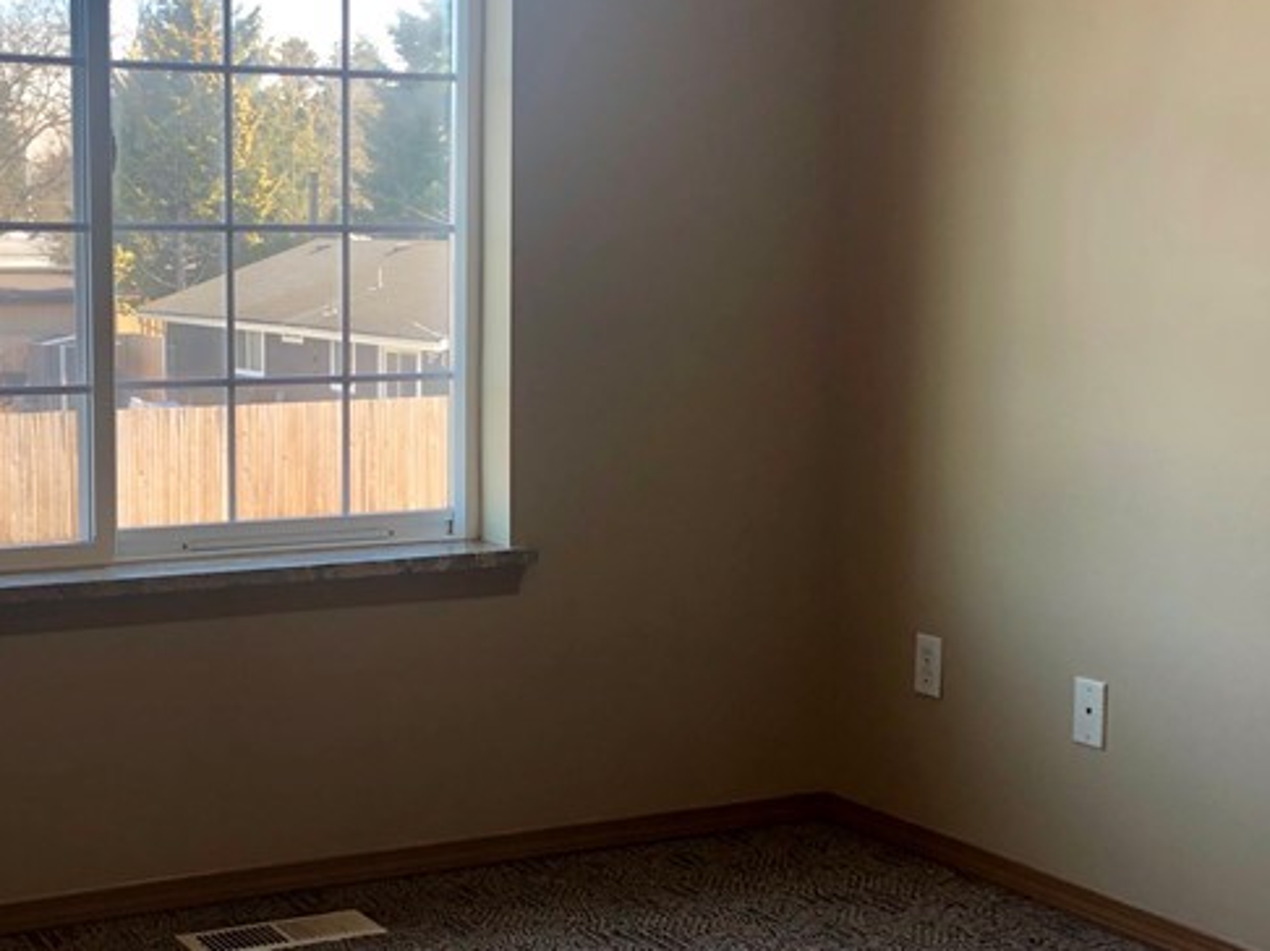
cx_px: 397
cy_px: 491
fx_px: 2164
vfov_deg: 24.8
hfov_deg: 32.4
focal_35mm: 59
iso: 40
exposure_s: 1/120
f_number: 1.8
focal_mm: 3.99
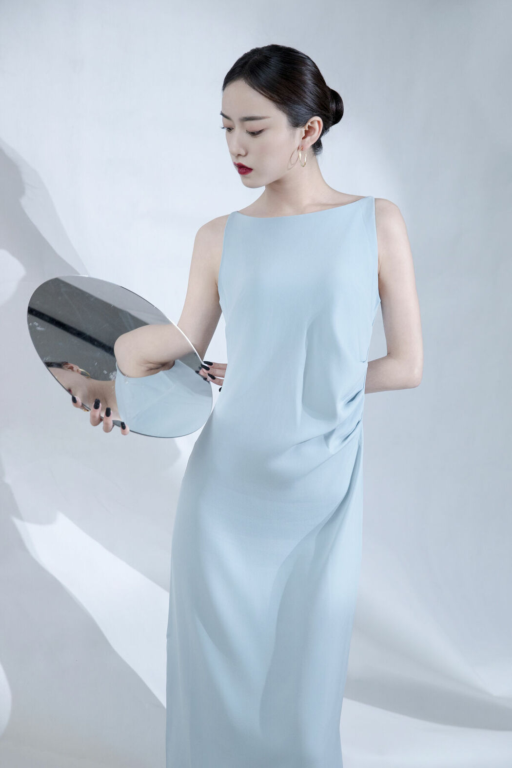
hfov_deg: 21.9
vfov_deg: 32.4
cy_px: 384
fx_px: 1323
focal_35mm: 62
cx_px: 256
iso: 1250
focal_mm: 63
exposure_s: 1/80
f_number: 4
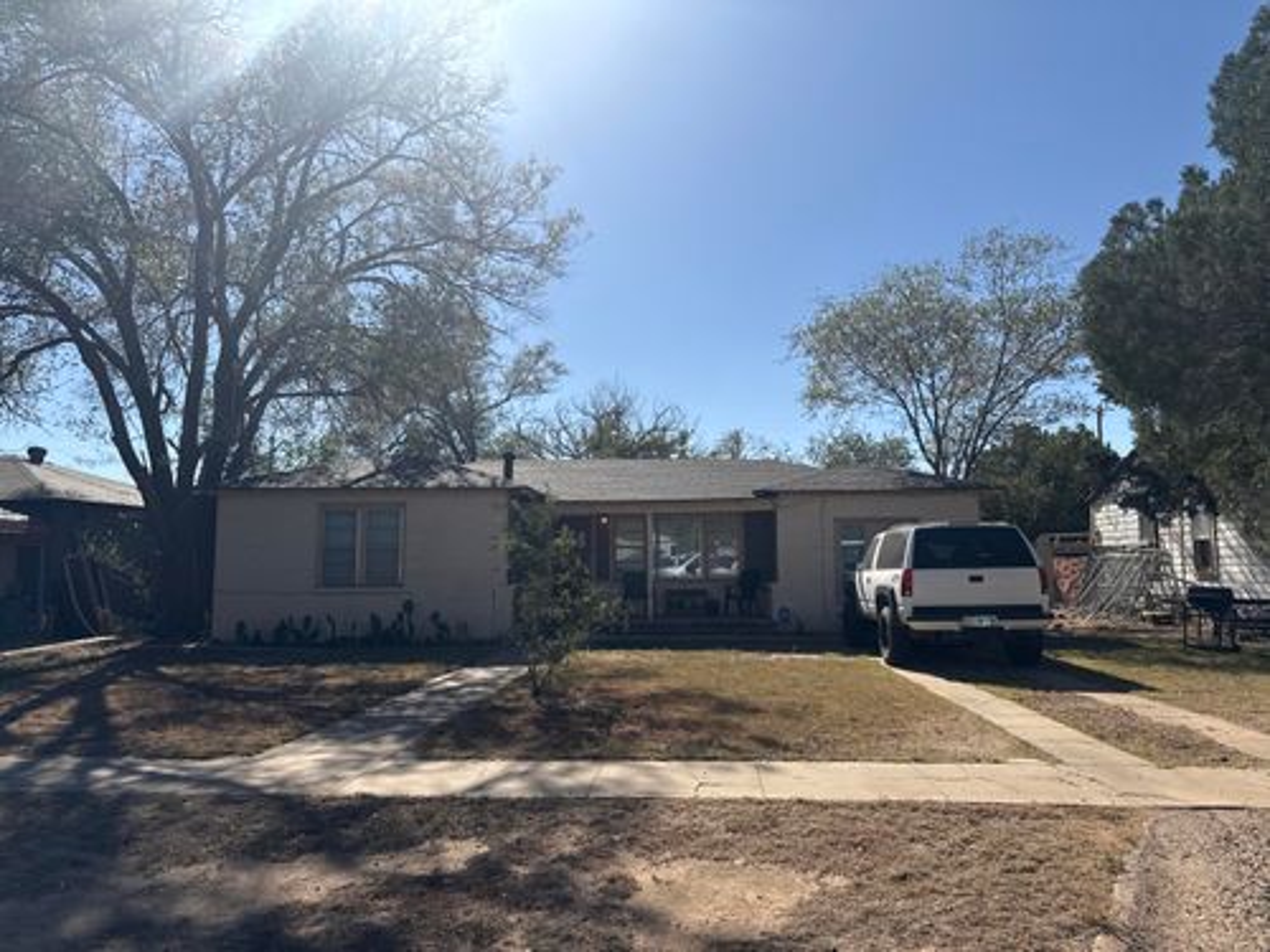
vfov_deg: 56.8
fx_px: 881
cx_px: 635
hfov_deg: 71.6
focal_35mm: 24
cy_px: 476
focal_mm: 6.76
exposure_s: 1/6711
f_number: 1.78
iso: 80
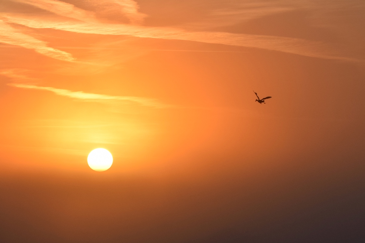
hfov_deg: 20.9
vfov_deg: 14.0
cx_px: 182
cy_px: 122
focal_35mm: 98
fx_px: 988
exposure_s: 1/640
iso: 200
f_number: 13
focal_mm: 65
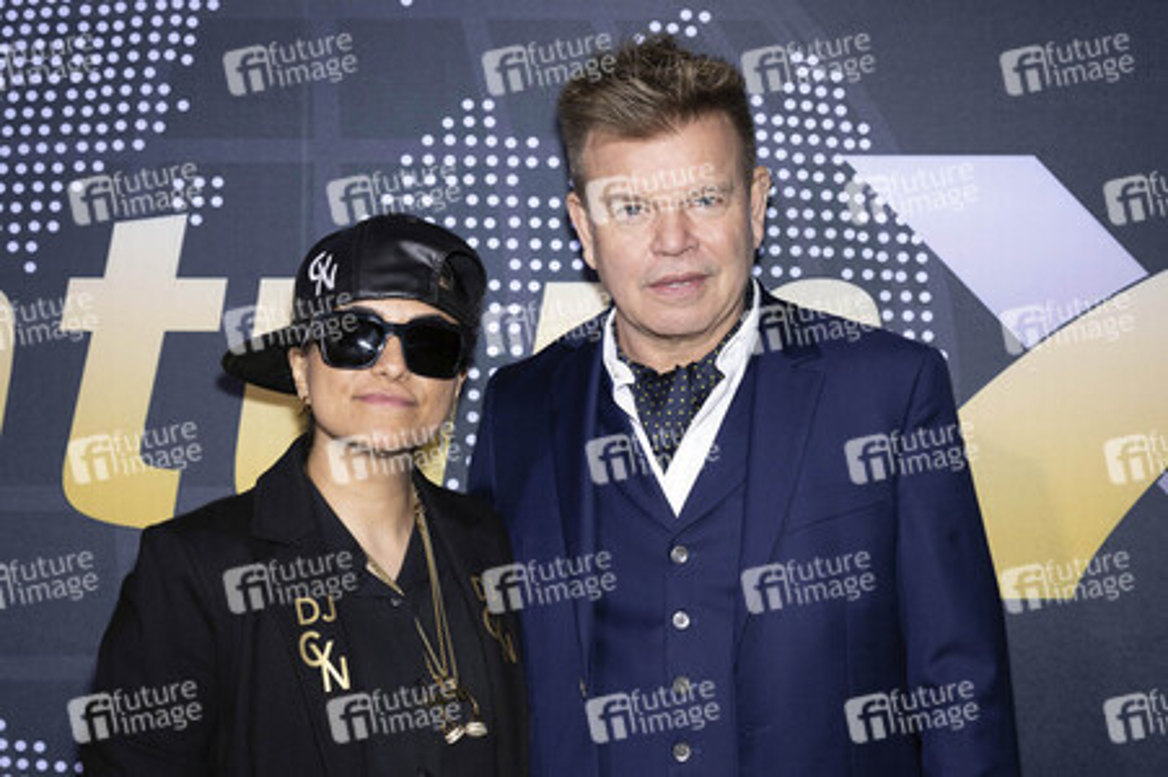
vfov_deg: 28.0
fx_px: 1556
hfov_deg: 41.1
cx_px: 584
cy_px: 388
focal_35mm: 48
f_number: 5.6
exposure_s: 1/200
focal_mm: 48
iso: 800
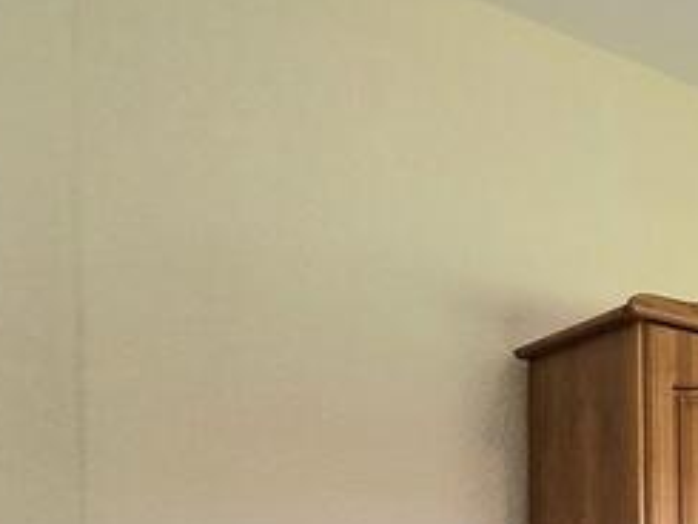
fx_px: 1069
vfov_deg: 24.9
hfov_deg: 25.0
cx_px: 1108
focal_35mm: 53
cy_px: 629
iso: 100
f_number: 2.2
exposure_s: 1/50.3
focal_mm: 2.2
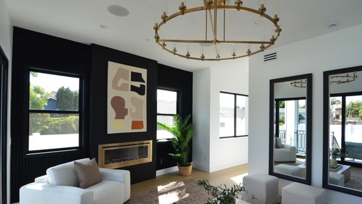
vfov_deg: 59.2
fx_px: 178
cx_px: 193
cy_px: 118
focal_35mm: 19
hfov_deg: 90.8
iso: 320
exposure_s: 1/40
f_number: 11
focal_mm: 11
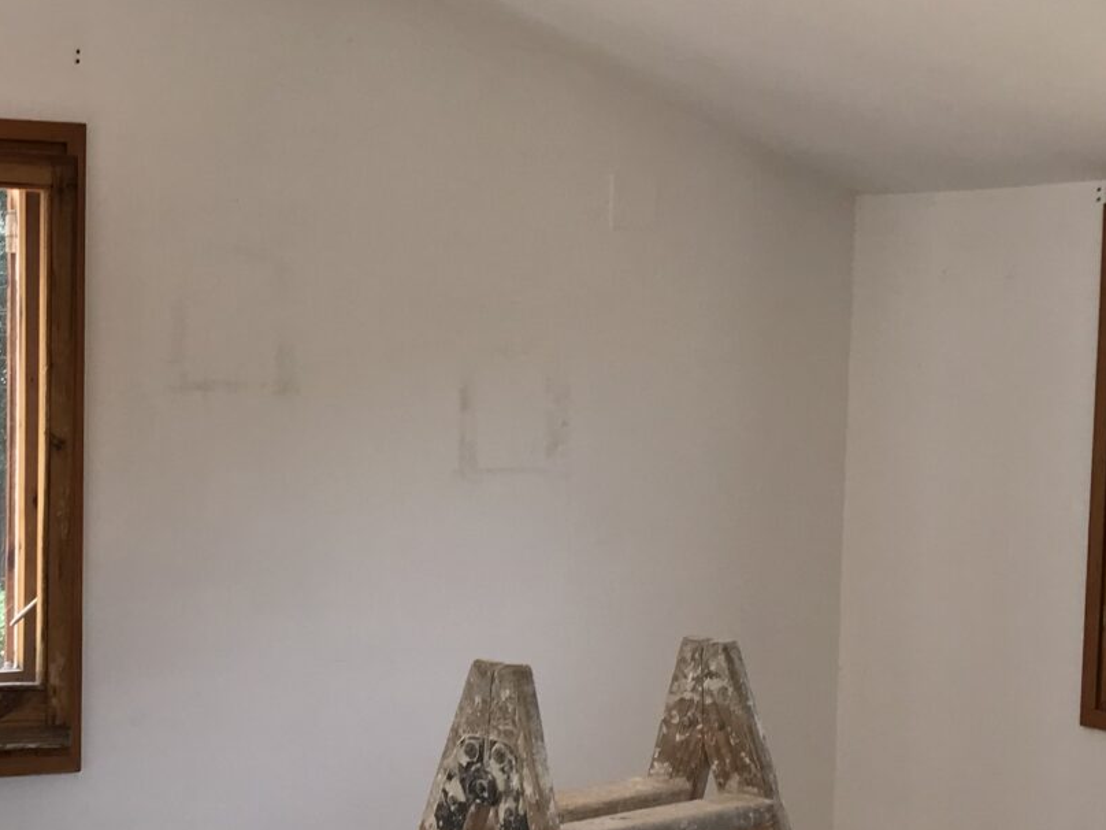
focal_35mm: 71
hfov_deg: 27.1
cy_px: 560
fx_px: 2268
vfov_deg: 20.6
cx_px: 324
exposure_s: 1/197
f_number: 1.8
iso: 20
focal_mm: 3.99
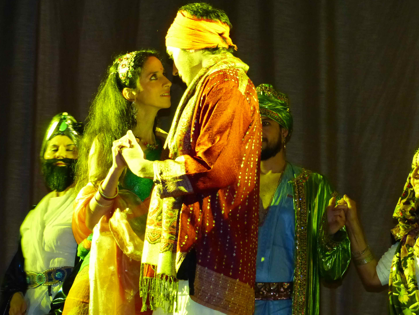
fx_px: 1537
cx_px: 210
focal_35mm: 127
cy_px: 152
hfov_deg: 15.5
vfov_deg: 11.7
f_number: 2.8
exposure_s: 1/30
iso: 800
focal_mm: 21.8
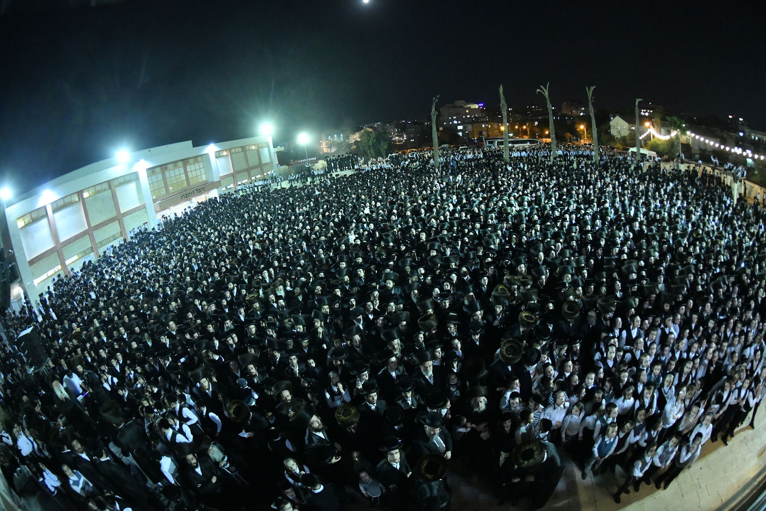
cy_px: 256
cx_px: 383
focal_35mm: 16
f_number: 4.5
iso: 4000
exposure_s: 1/80
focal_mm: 16
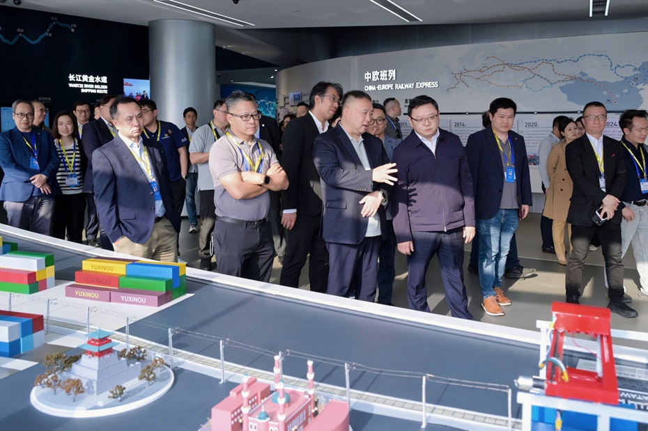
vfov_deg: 43.6
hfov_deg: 62.0
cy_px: 216
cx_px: 324
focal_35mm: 30
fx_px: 540
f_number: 4
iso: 200
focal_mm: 30
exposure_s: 1/200
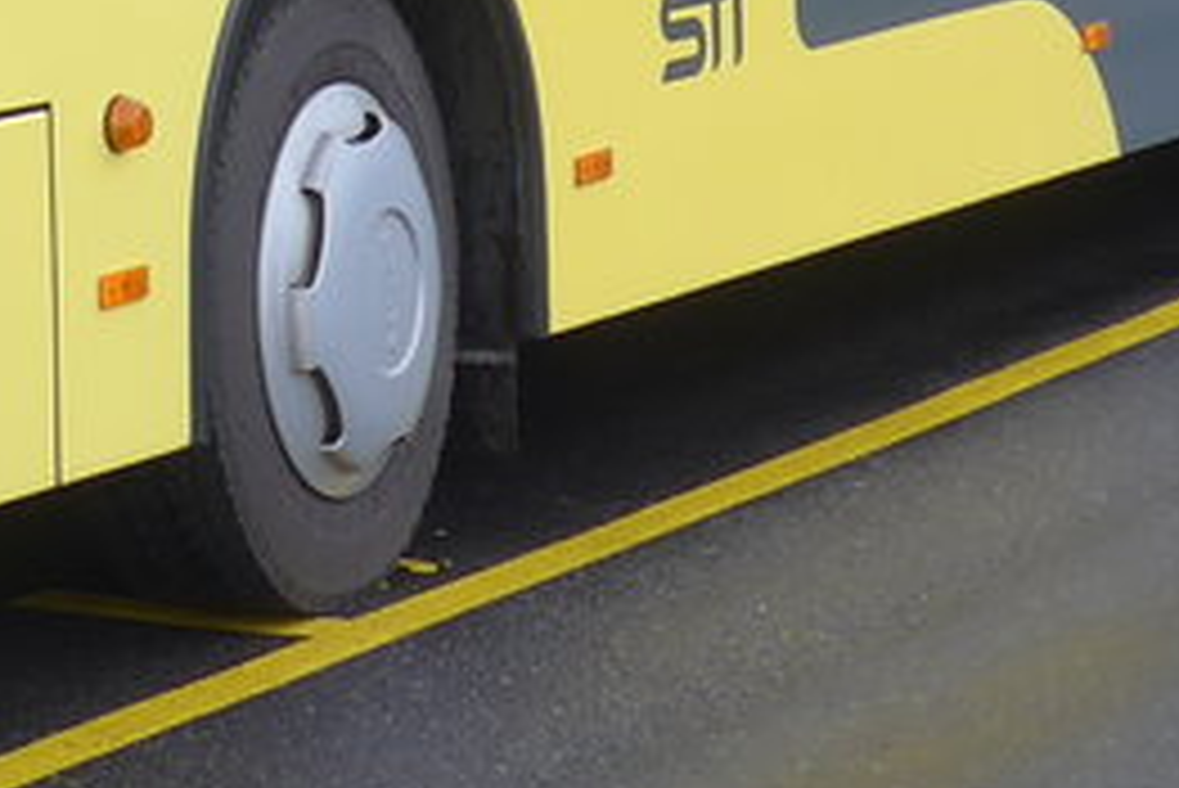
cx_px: -549
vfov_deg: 8.1
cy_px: -802
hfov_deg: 12.1
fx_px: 5308
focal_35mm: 162
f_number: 2.8
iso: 80
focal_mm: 7
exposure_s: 1/160
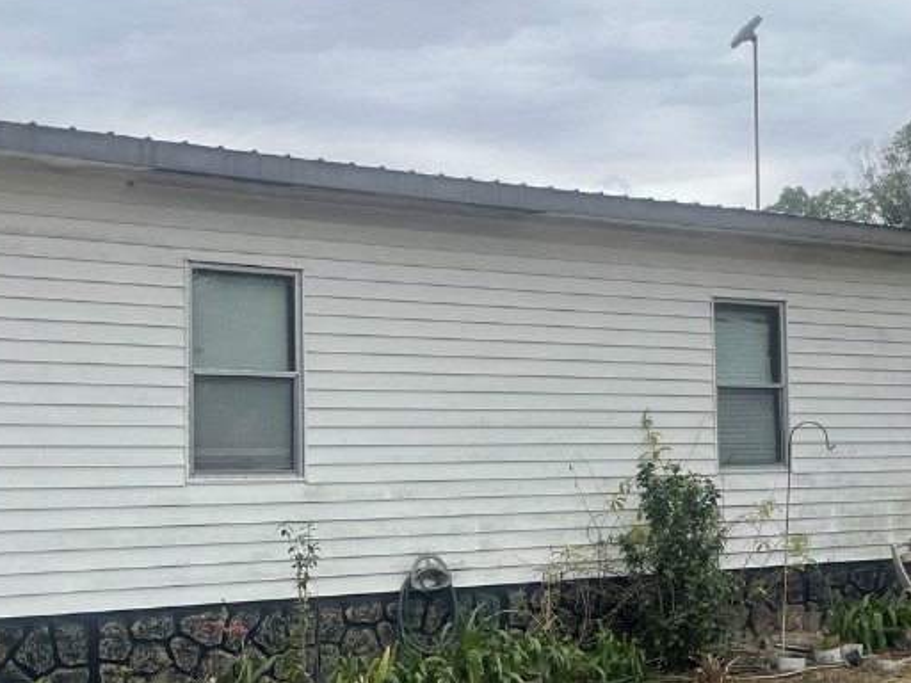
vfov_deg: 29.1
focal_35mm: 50
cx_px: 461
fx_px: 1316
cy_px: 402
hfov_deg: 38.2
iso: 32
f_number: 1.6
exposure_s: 1/2433
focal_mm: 5.1
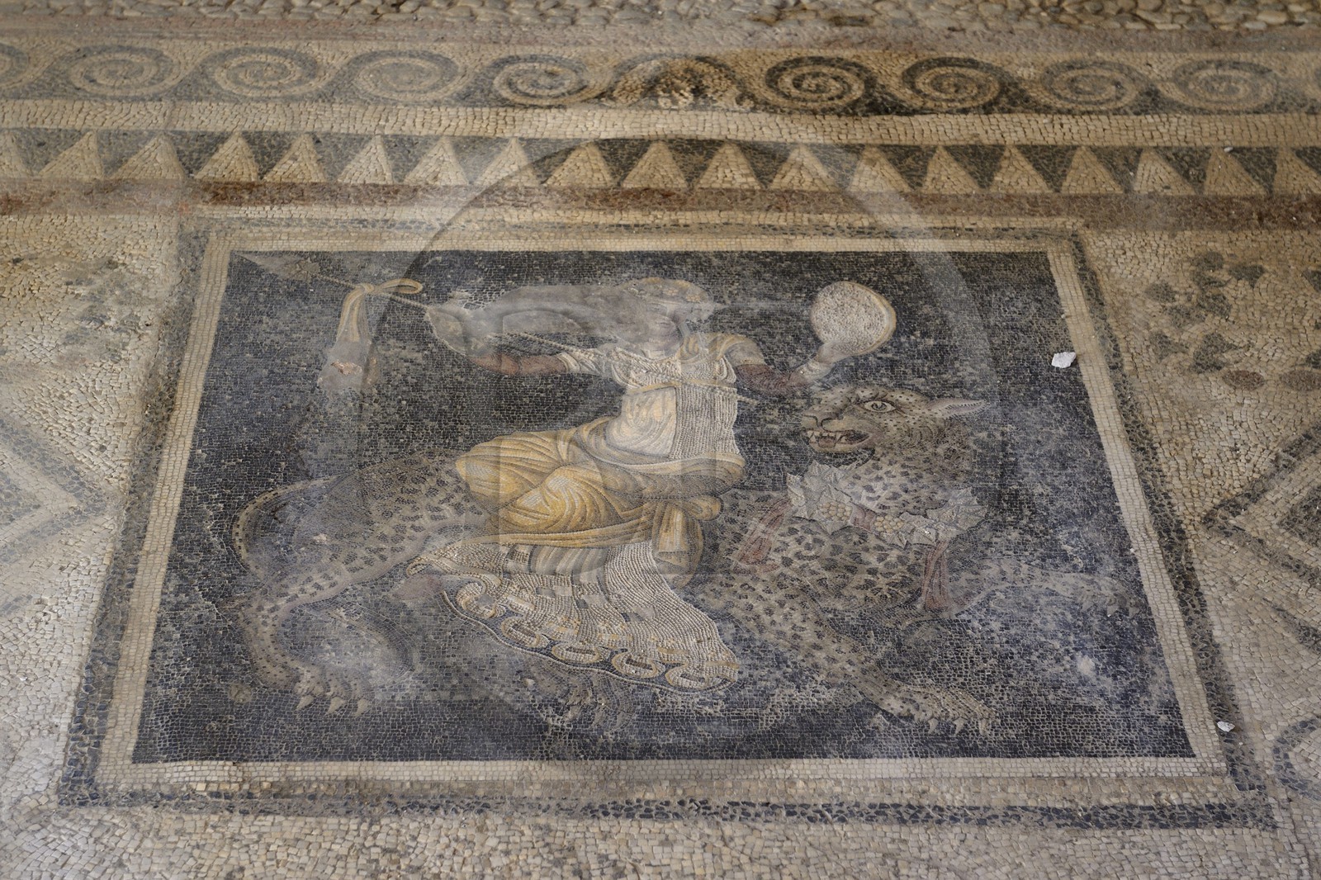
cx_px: 660
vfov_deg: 21.9
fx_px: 2274
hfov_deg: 32.4
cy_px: 440
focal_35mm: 62
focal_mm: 62
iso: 800
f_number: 5.6
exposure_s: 1/40
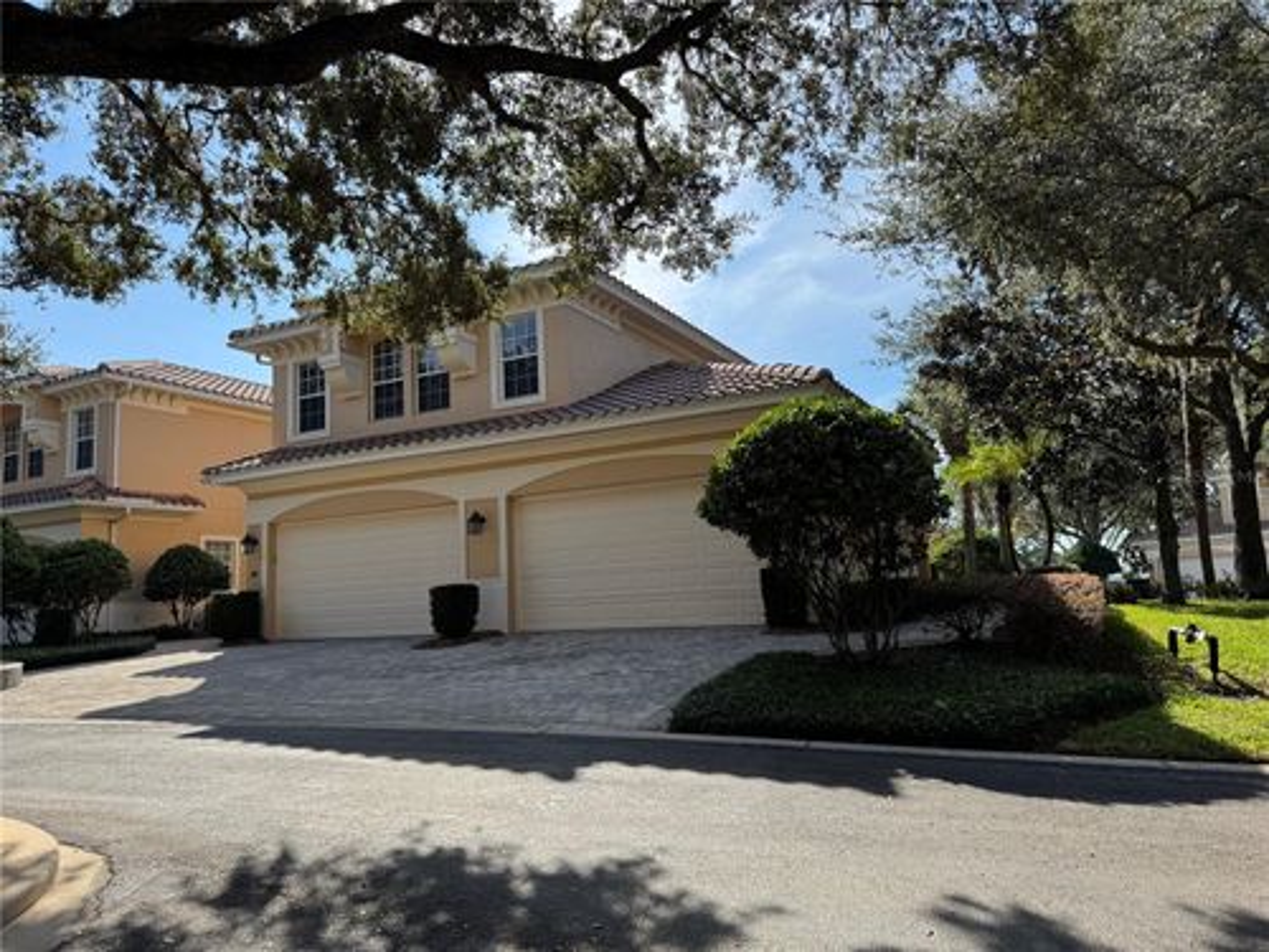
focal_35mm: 24
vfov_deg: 56.8
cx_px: 634
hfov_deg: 71.6
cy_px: 476
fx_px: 880
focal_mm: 6.76
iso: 80
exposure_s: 1/2710
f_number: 1.78
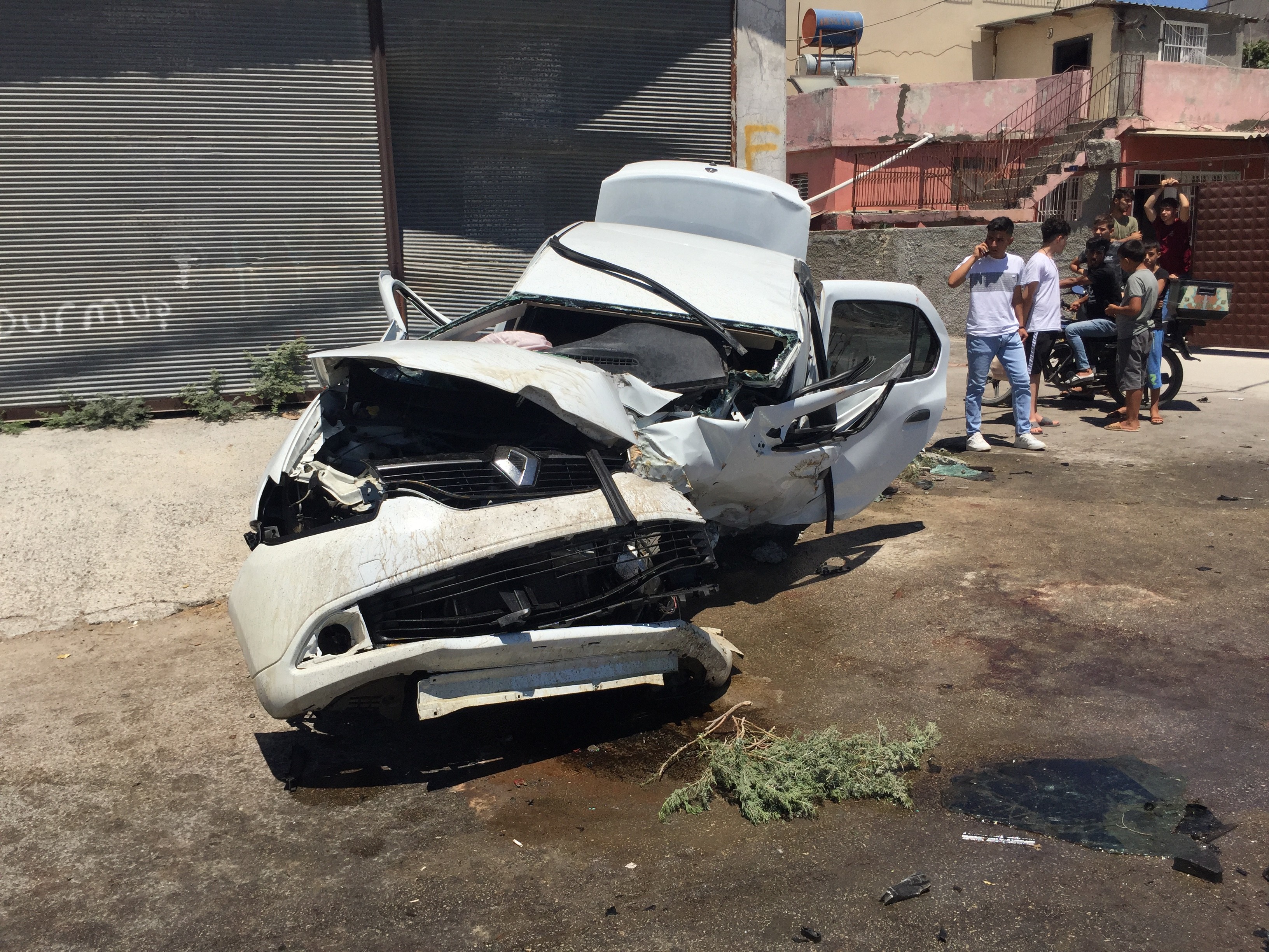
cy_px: 476
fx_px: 1063
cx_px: 634
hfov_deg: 61.7
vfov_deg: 48.2
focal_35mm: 29
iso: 32
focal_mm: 4.15
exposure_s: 1/3968
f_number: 2.2
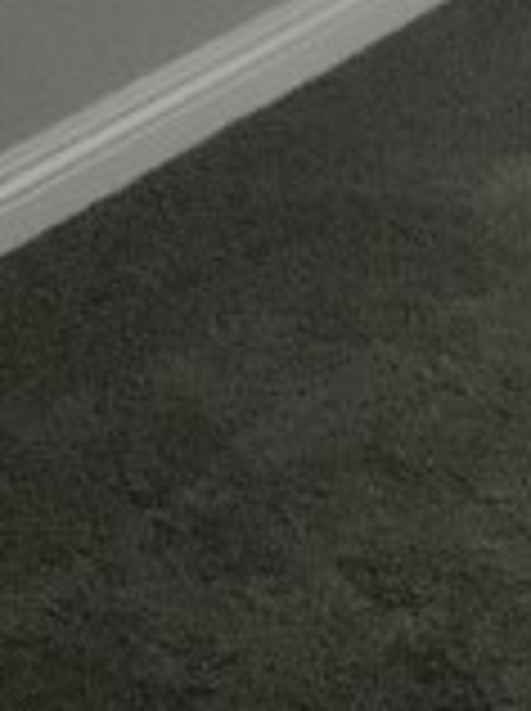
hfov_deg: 9.5
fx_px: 2892
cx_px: 1228
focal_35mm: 141
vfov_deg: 13.6
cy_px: 868
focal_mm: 3
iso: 640
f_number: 1.8
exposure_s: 1/16
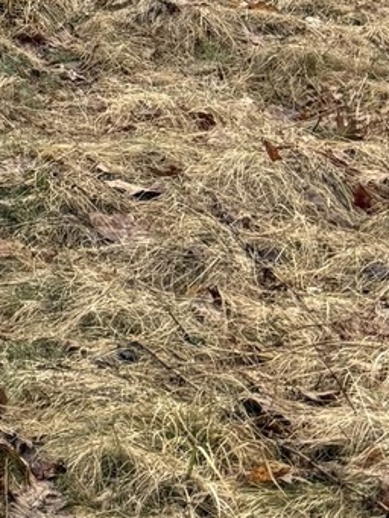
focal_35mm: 162
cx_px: -851
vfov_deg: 11.0
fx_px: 2426
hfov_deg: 7.7
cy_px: -539
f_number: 1.78
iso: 100
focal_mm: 6.76
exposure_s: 1/849
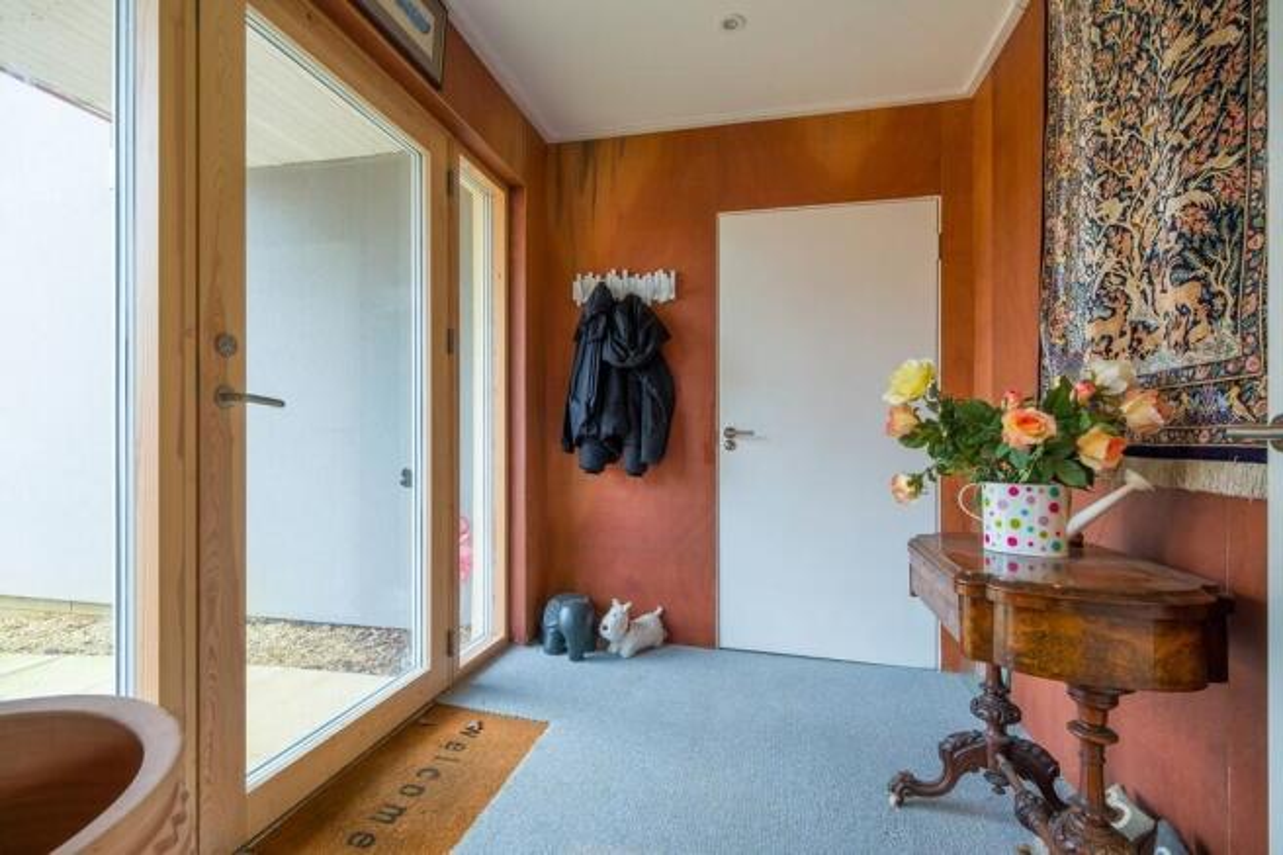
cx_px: 642
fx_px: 570
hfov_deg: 96.8
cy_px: 428
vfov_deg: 73.7
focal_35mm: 16
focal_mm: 10.8
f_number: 7.1
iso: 160
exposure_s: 1
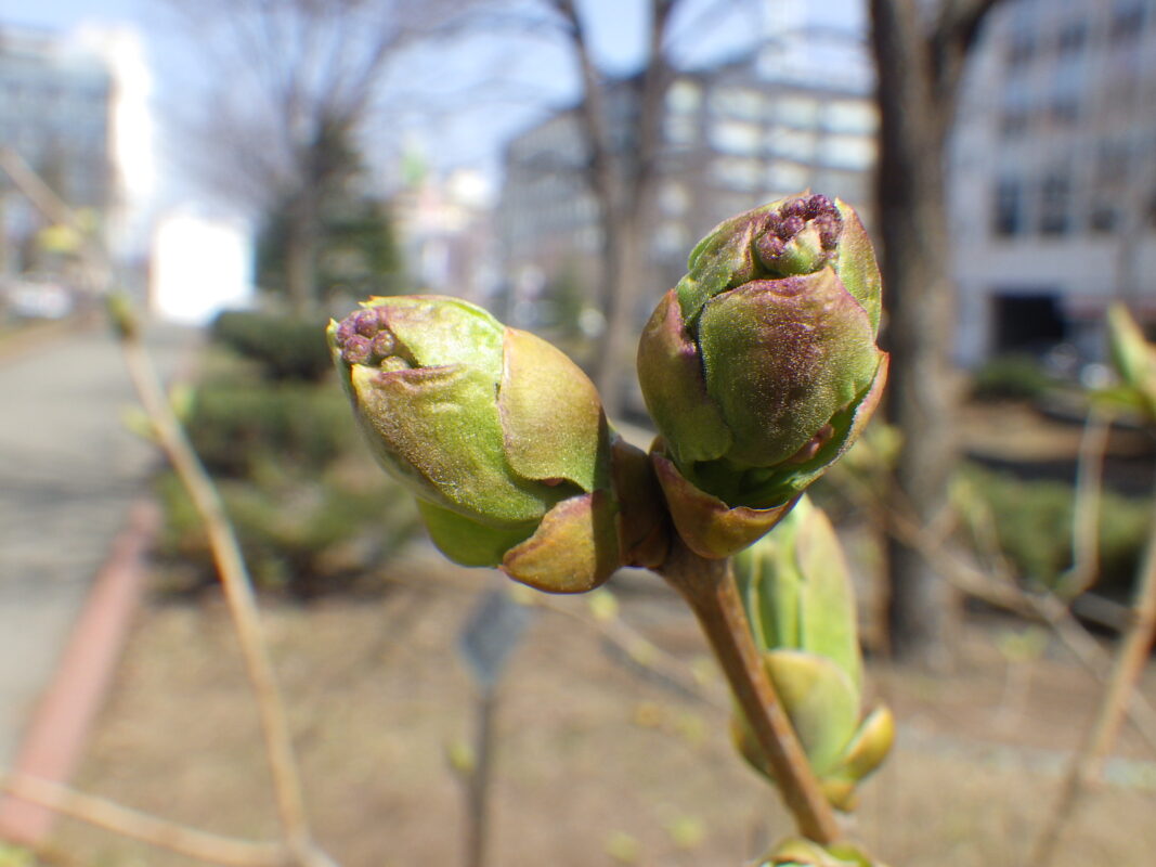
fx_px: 1135
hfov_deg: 54.0
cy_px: 434
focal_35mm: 34
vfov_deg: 41.8
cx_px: 578
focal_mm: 6.1
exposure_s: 1/400
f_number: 4.6
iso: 125
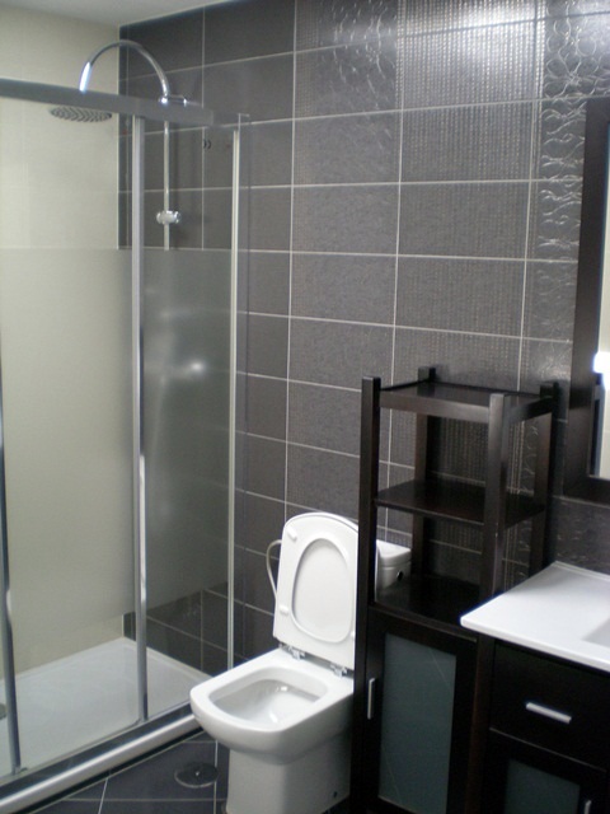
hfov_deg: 37.7
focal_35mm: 38
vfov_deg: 49.0
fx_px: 893
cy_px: 407
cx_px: 305
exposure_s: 1/51.1
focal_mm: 6.3
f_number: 3.1
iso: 200
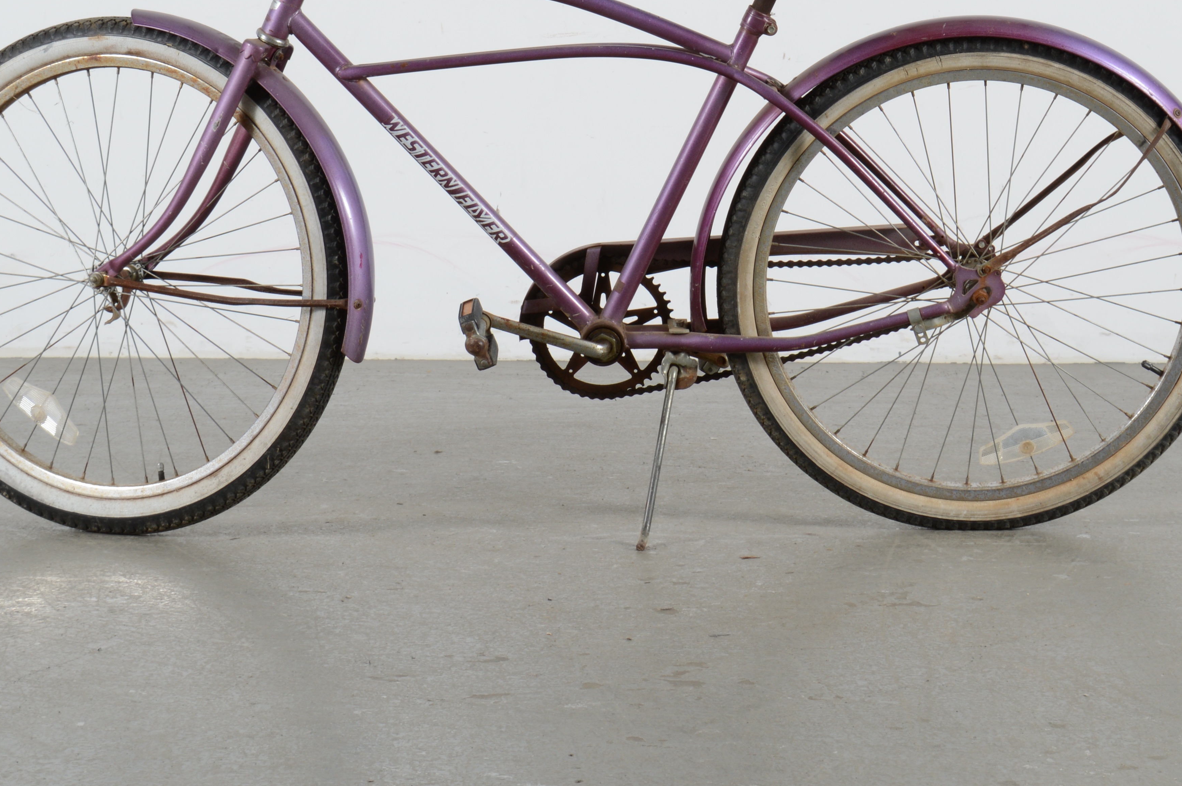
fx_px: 4068
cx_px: 576
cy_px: 118
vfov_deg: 11.0
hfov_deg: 16.5
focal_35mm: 124
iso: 100
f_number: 14
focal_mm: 48
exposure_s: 1/125
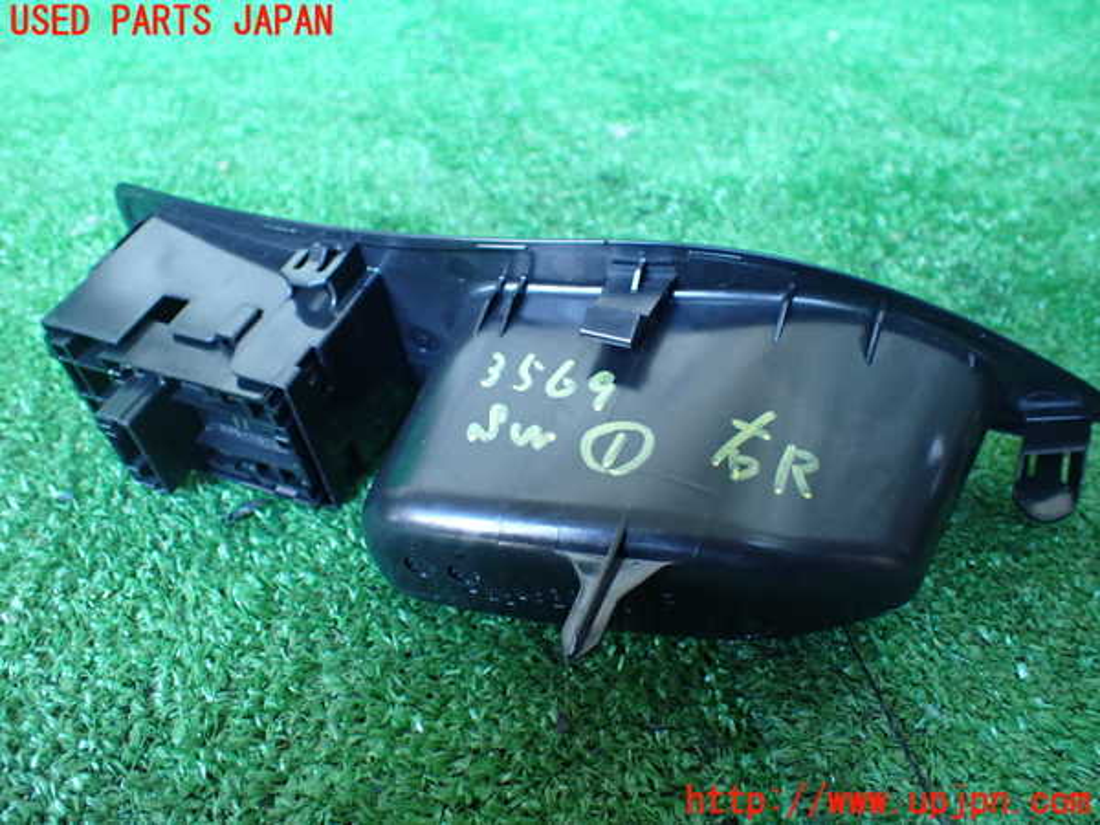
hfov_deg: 60.0
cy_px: 412
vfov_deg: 46.8
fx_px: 953
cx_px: 550
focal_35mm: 30
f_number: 2.3
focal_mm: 5.4
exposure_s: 1/30
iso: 800
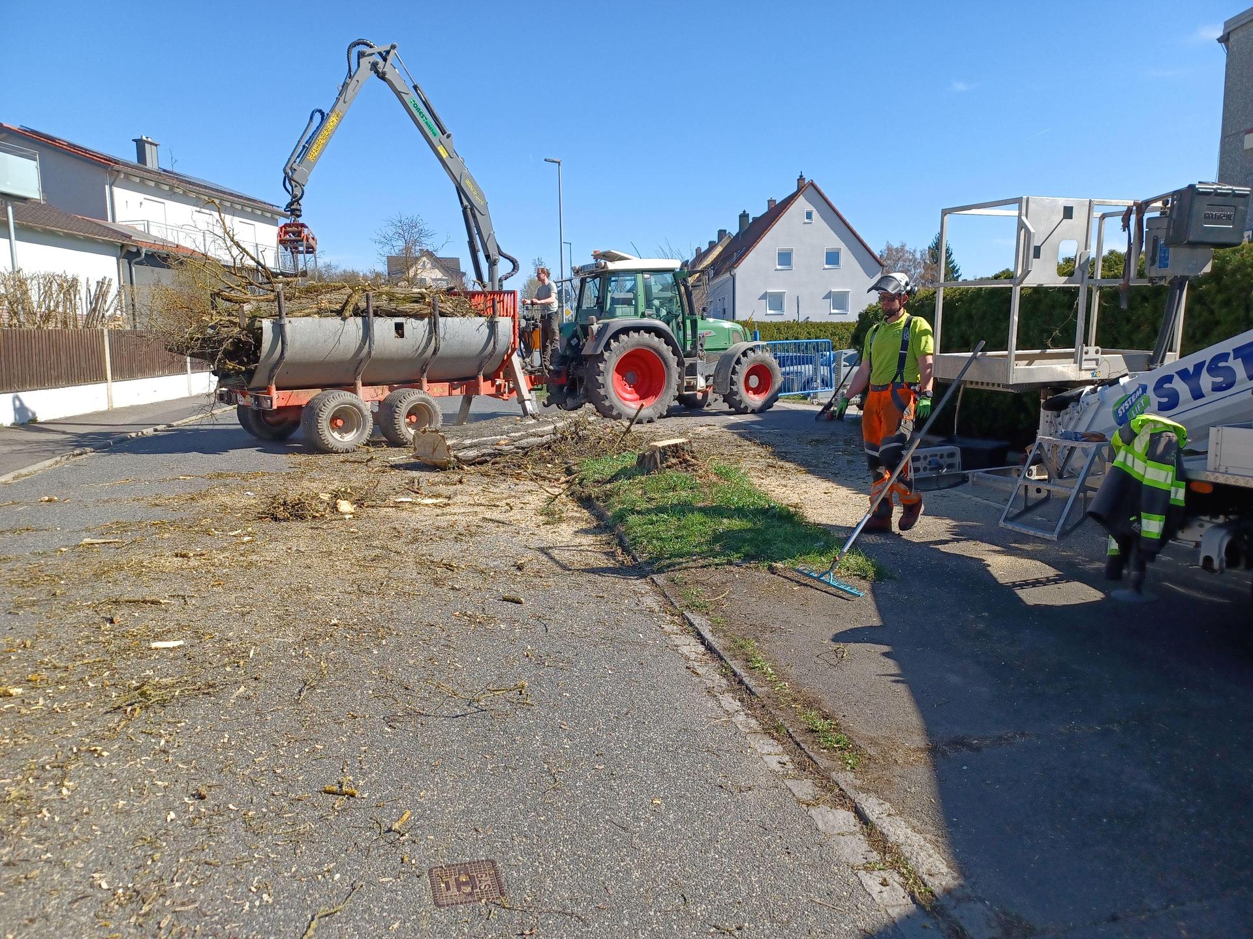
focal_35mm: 25
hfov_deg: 69.4
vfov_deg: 54.9
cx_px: 626
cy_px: 470
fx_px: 905
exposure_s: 1/319
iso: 32
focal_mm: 4.6
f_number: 1.8
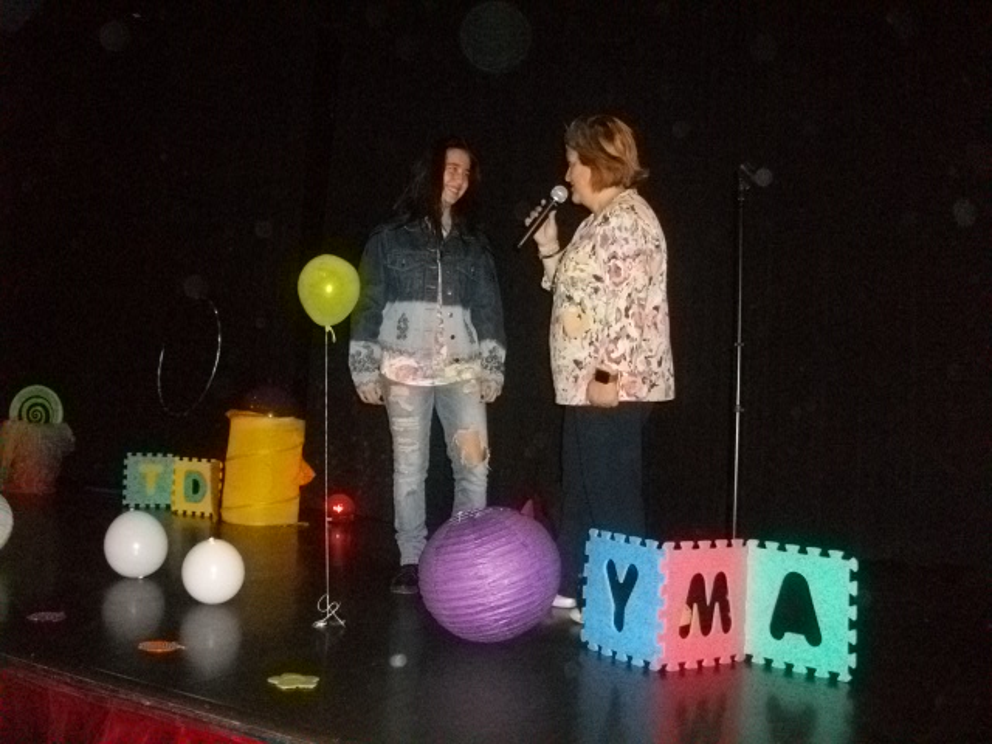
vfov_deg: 44.2
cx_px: 496
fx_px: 917
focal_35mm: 32
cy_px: 372
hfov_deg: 56.8
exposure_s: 1/512
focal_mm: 5.7
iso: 800
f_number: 2.9
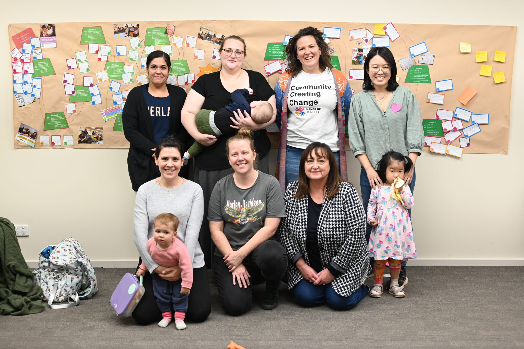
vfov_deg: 27.0
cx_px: 262
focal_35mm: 50
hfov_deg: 39.6
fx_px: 727
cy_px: 174
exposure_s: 1/125
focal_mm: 50
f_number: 2.8
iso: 900
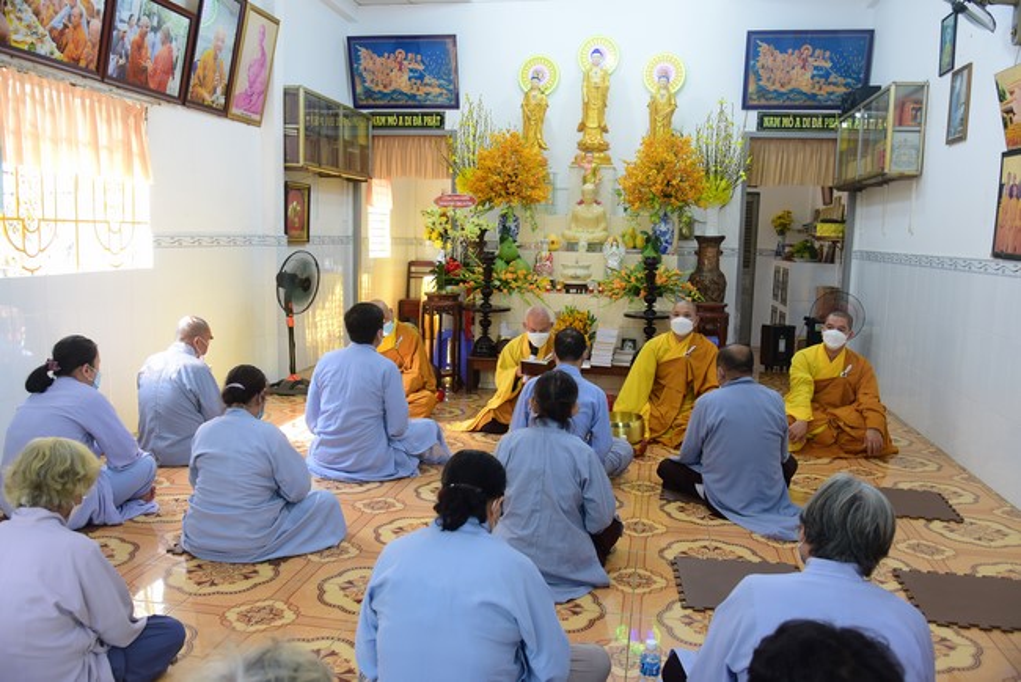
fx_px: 851
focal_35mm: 30
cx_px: 510
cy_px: 341
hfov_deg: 61.9
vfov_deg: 43.6
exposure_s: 1/80
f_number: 4.5
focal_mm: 30
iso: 500
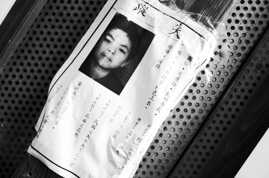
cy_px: 89
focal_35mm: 28
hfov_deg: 65.6
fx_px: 209
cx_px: 134
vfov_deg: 46.2
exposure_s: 1/8
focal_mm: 18.3
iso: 100
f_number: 2.8
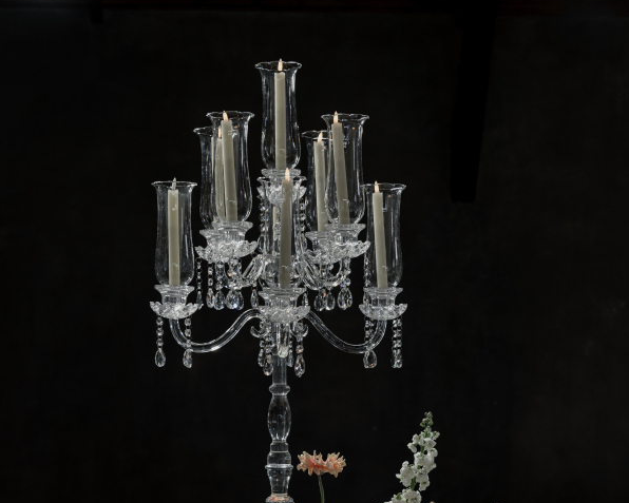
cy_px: 434
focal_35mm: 71
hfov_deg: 26.8
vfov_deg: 21.2
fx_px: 1322
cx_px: 316
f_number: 4
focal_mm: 50
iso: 320
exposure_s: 1/200
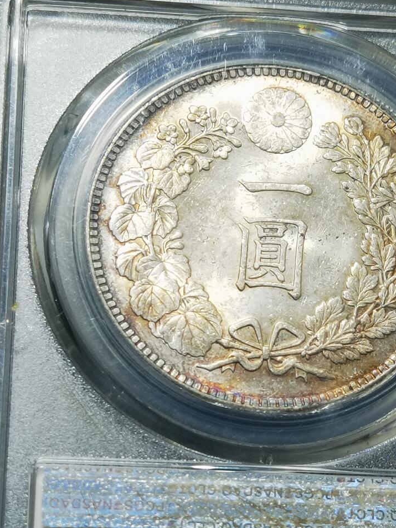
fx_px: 1785
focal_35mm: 117
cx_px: 247
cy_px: 333
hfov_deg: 12.6
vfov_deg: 16.8
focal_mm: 6.67
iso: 80
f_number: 1.9
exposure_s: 1/100
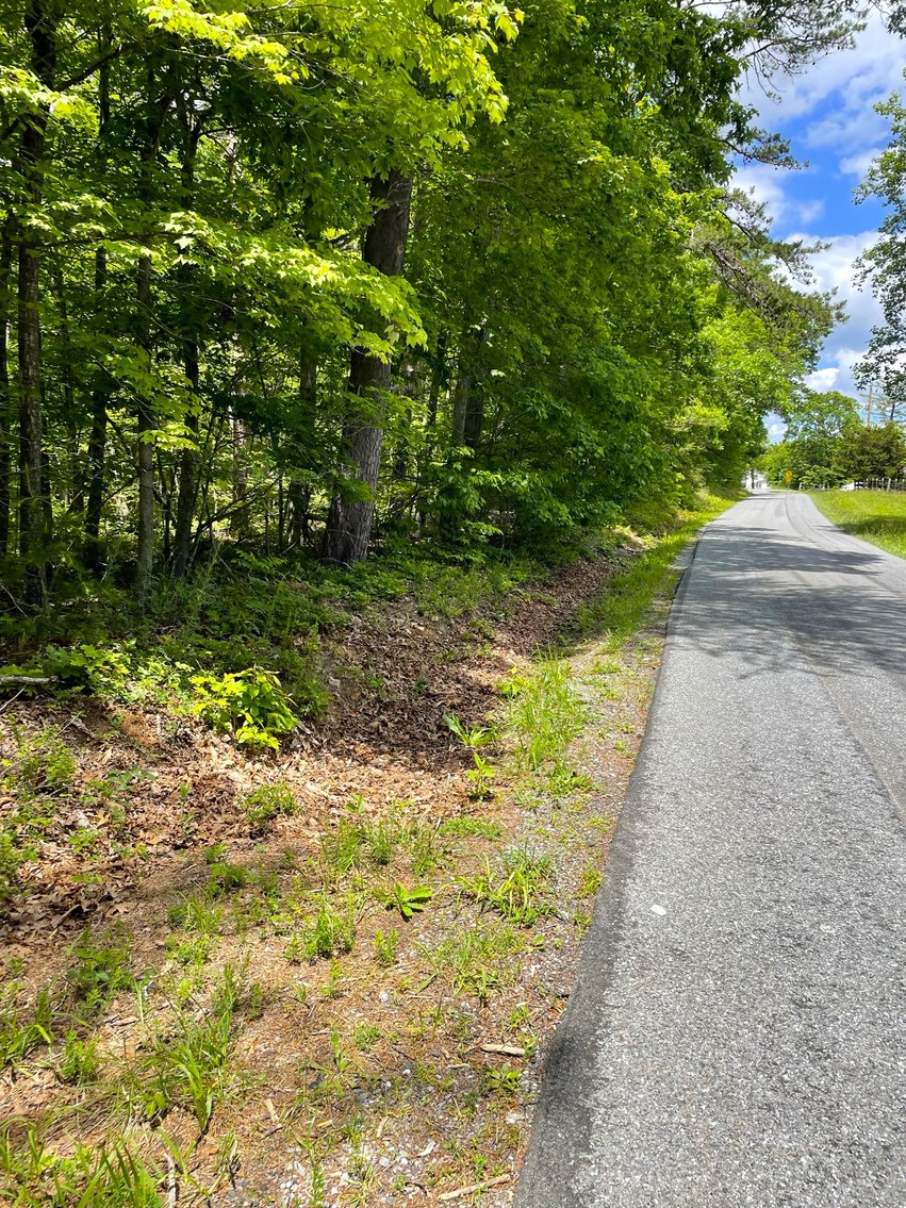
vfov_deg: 67.3
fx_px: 907
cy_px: 604
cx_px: 453
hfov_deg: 53.1
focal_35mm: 26
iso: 32
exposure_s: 1/1289
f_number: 1.6
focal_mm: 4.2
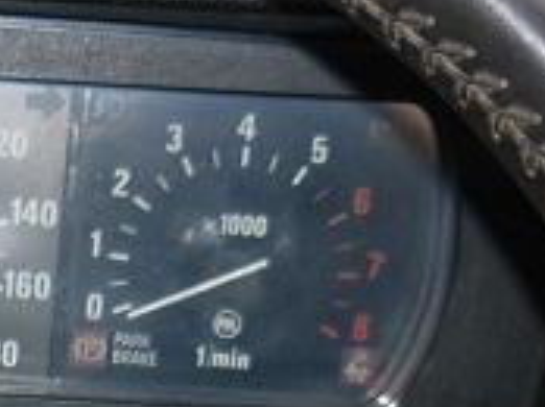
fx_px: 2390
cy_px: 676
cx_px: -135
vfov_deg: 9.4
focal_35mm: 152
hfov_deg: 12.7
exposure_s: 1/30
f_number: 2.8
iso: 100
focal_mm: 5.5
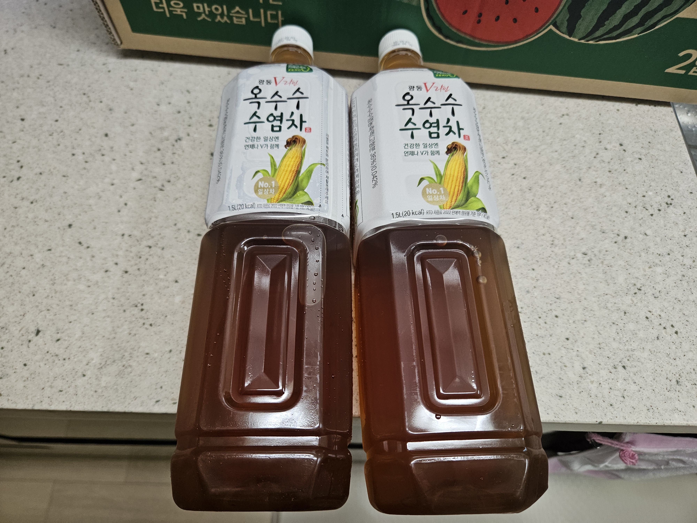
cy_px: 262
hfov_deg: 73.9
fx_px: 463
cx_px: 348
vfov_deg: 58.9
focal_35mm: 23
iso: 250
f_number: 1.8
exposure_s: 1/120
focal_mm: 5.4
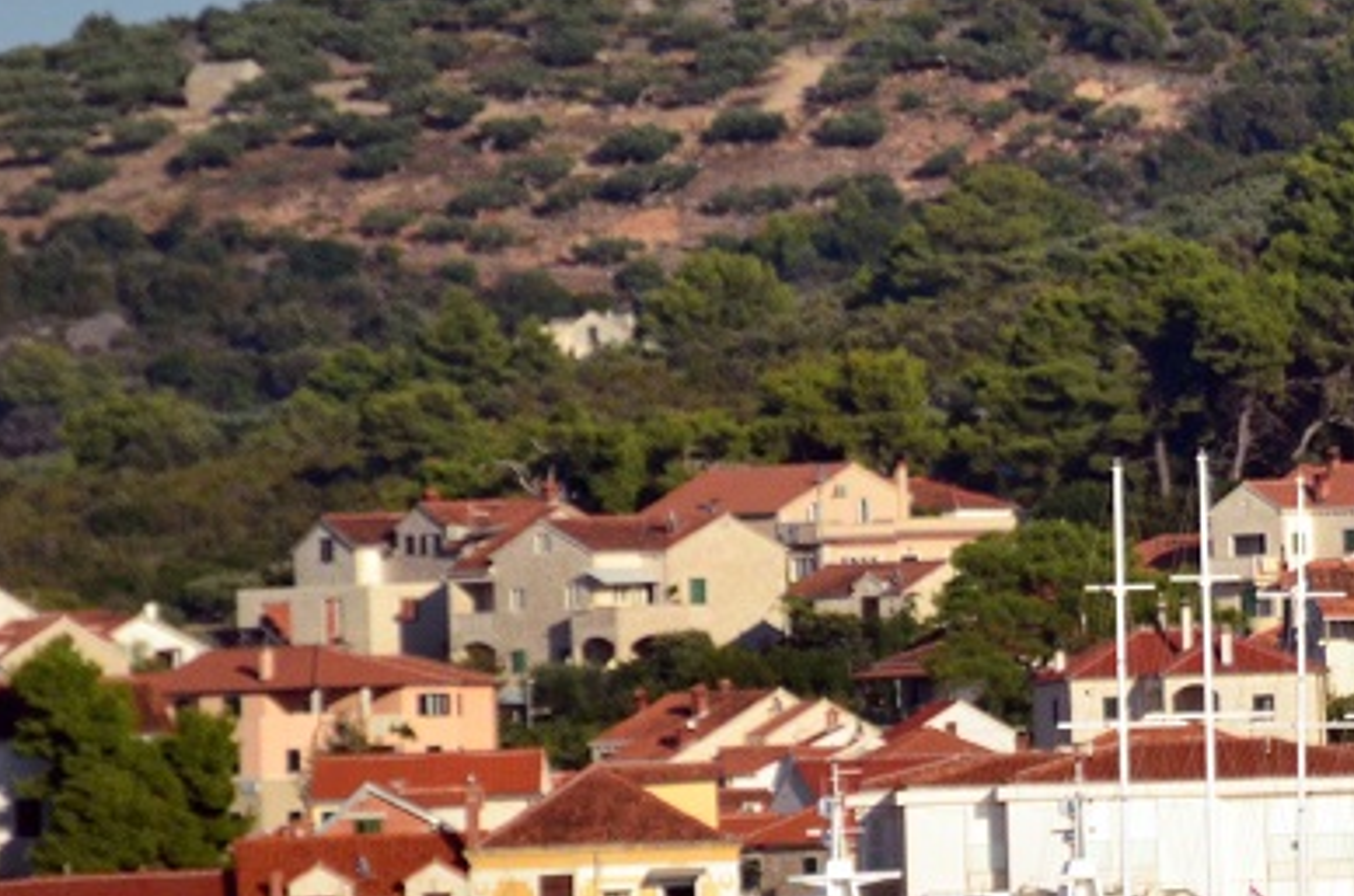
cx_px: 1731
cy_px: 384
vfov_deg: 1.2
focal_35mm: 1159
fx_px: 43502
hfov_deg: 1.8
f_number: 5.6
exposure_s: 1/8000
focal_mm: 300
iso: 1100
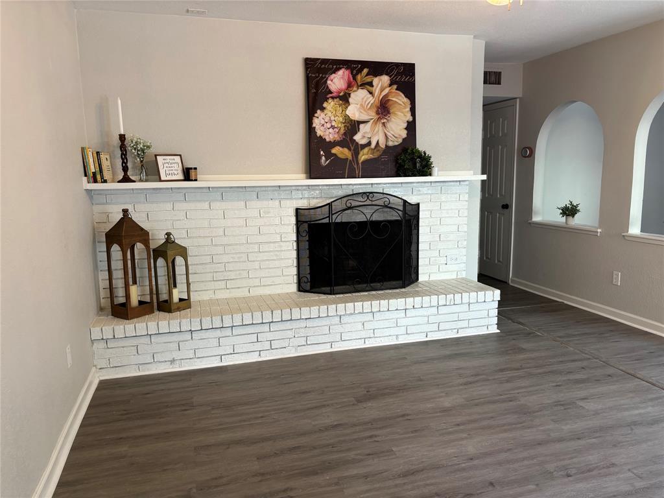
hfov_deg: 67.3
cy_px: 249
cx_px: 332
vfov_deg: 53.1
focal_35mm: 26
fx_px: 499
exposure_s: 1/60
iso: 100
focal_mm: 5.96
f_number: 1.6
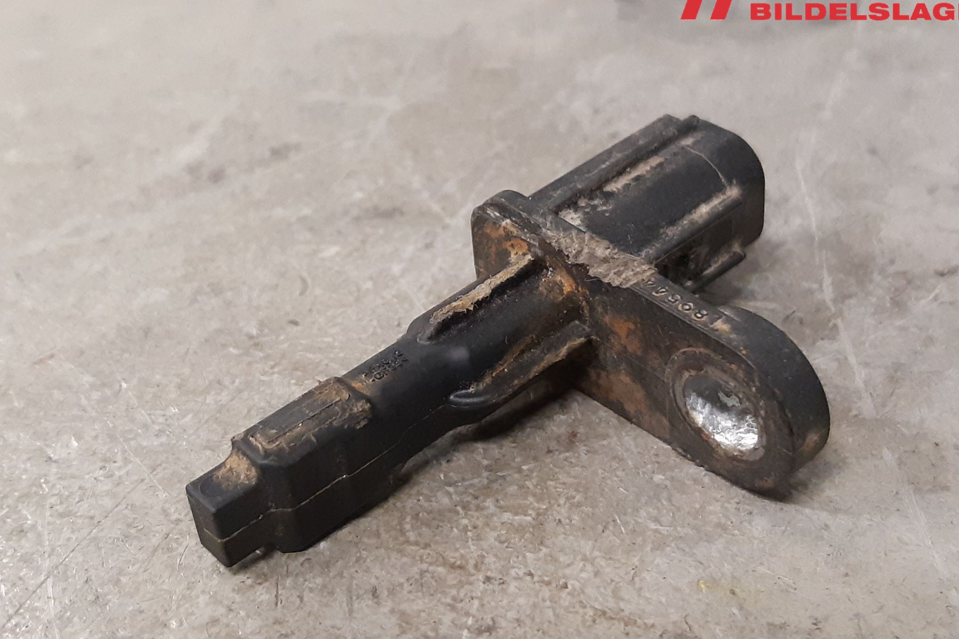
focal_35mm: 30
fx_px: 799
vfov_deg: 43.6
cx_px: 468
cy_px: 331
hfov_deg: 61.9
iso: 320
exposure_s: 1/50
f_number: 1.7
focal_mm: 3.93
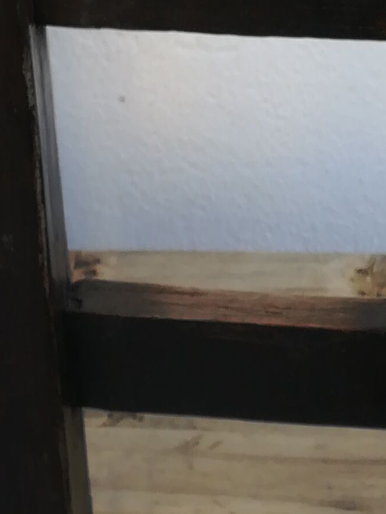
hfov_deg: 12.7
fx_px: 1724
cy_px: 183
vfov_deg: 16.9
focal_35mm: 116
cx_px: 284
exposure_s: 1/245
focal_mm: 3.83
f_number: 2.2
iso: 50
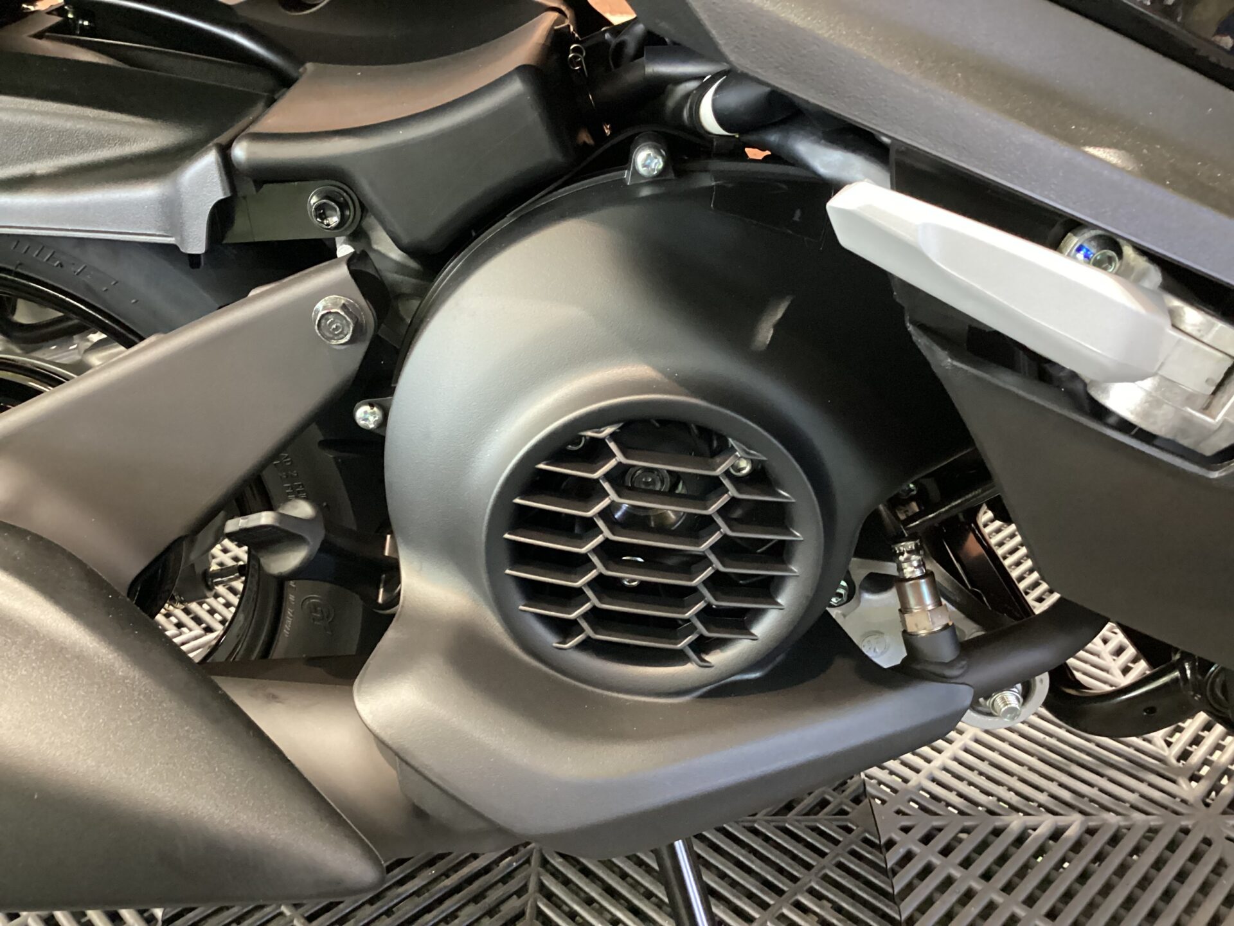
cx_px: 617
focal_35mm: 31
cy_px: 463
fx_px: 1105
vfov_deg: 45.4
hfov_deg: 58.4
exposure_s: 1/17
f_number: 2.4
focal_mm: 3.3
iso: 640
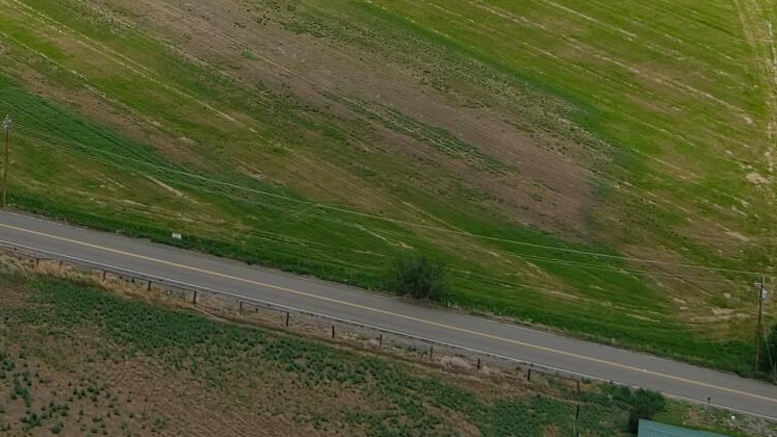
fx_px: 2513
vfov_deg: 9.2
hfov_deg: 16.7
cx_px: -214
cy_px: -519
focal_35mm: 122
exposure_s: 1/1250
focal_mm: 10.57
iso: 100
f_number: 2.8
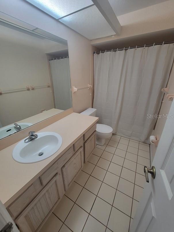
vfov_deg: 106.2
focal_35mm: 13
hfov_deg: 89.9
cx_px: 87
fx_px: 87
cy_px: 116
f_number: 2.2
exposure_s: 1/60
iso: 125
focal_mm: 2.2
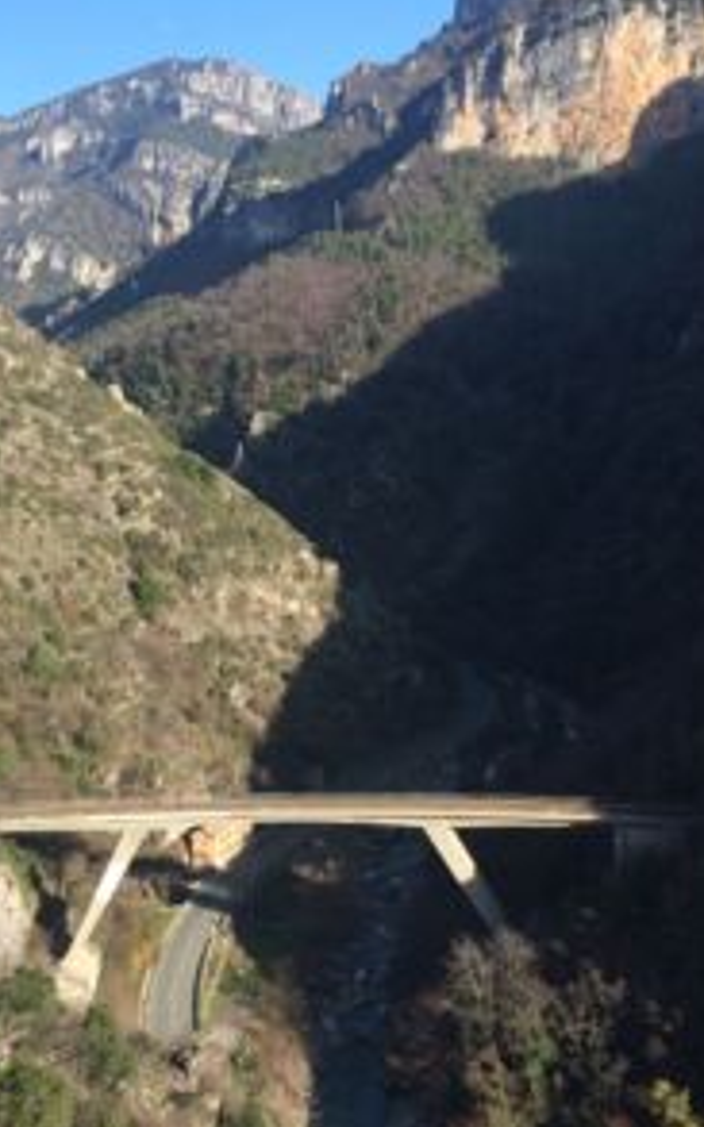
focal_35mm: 42
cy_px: 562
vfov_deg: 47.2
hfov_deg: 30.5
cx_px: 354
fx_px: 1290
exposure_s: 1/273
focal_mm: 4.15
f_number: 2.2
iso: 32
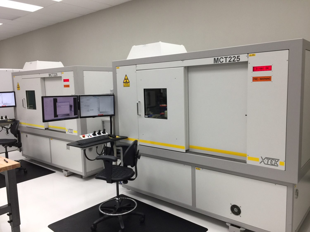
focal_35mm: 29
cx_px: 155
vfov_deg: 48.2
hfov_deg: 61.7
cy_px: 116
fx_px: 260
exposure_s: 1/40
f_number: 2.2
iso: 32
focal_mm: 4.15
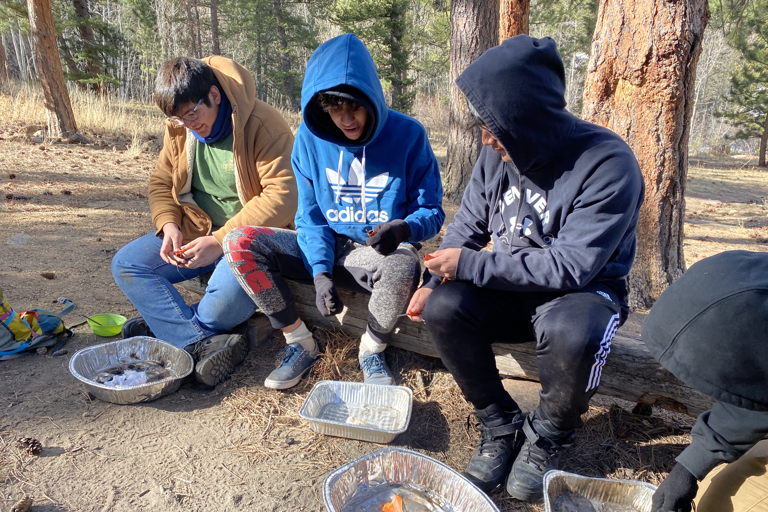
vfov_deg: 44.9
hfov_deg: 63.6
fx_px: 619
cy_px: 284
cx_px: 404
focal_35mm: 29
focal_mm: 4.25
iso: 32
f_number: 1.8
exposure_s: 1/400
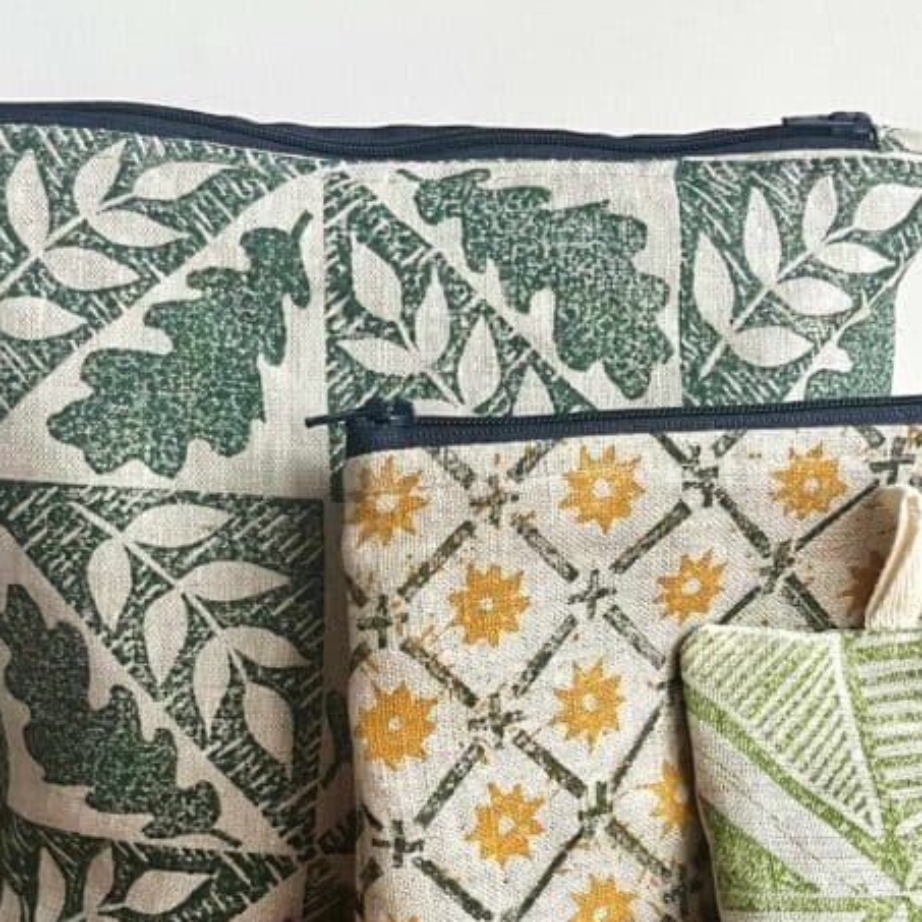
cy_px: 535
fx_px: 1567
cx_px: 454
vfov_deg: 32.7
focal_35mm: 52
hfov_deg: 32.8
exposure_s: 1/60
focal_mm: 5.1
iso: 320
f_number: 1.6
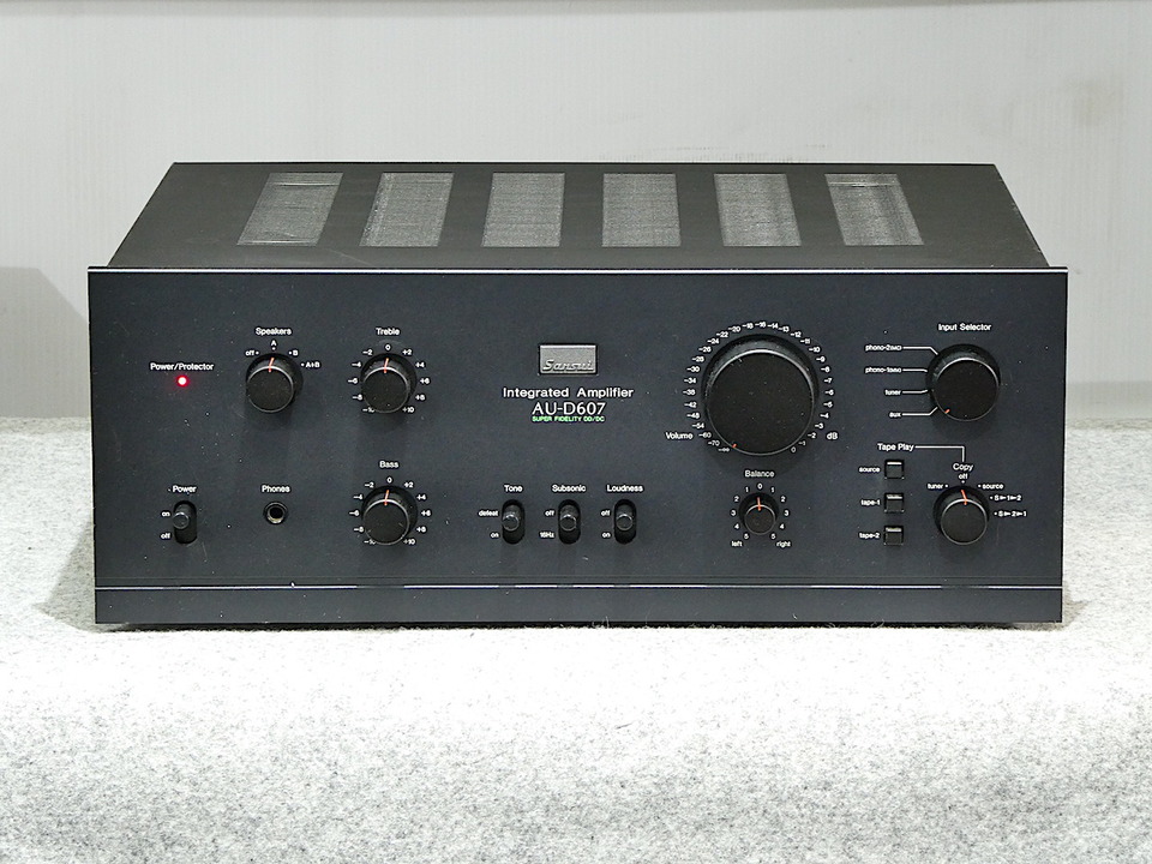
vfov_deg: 11.0
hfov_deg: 14.6
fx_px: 4493
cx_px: 576
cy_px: 432
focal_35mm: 135
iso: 400
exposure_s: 1/5
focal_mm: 24.2
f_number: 5.3
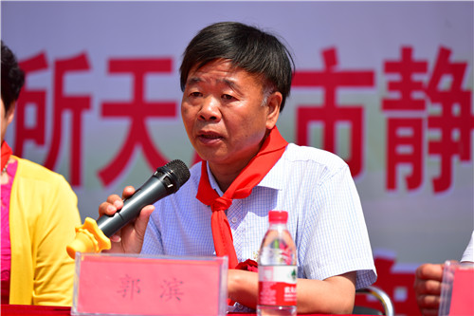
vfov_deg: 8.3
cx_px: 237
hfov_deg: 12.5
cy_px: 158
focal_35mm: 165
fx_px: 2172
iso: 80
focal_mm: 165
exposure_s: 1/1000
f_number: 3.2
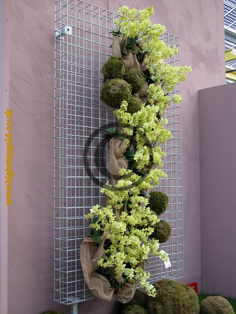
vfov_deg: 42.1
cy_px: 157
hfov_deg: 32.2
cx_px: 118
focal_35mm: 45
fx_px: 409
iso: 100
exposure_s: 1/30.6
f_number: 3
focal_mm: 11.6
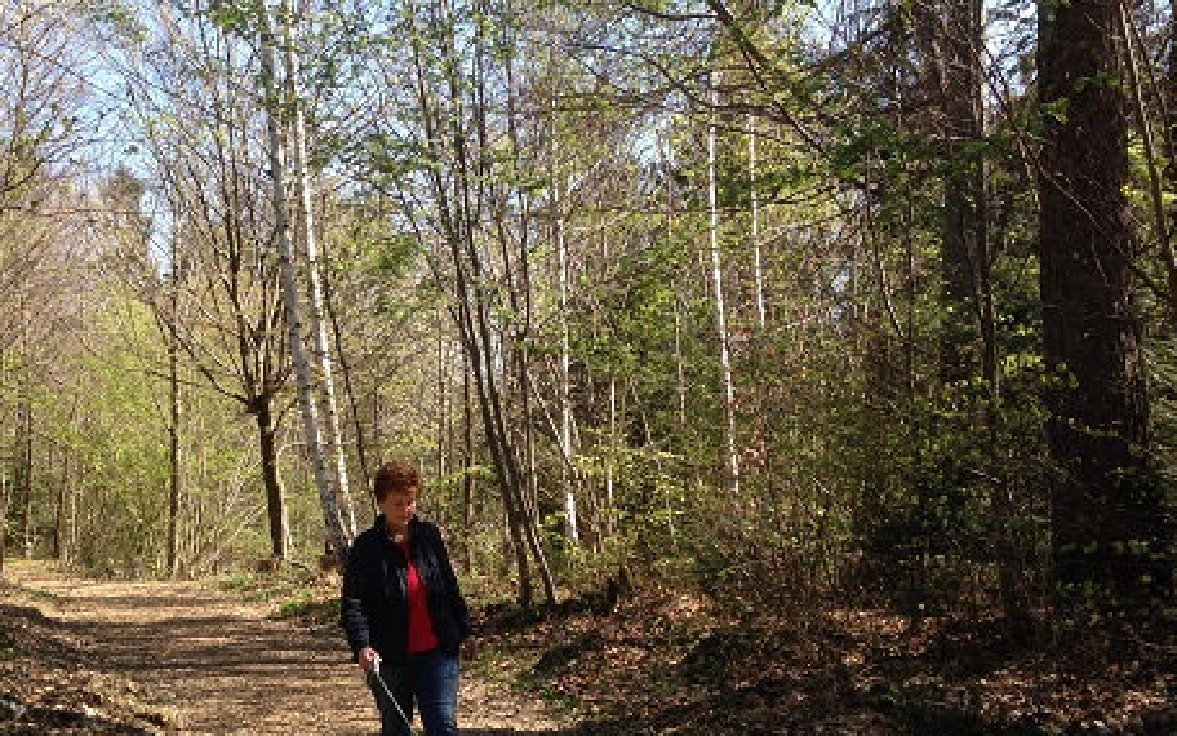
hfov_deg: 43.3
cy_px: 506
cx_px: 475
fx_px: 1476
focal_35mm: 46
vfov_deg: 27.8
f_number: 2.4
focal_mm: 4.12
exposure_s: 1/393
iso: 50
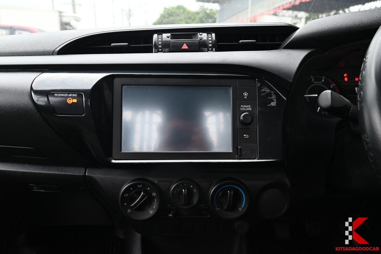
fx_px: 254
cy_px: 127
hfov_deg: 73.7
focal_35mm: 24
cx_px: 190
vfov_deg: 53.2
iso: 560
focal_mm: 24
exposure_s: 1/45
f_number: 5.6
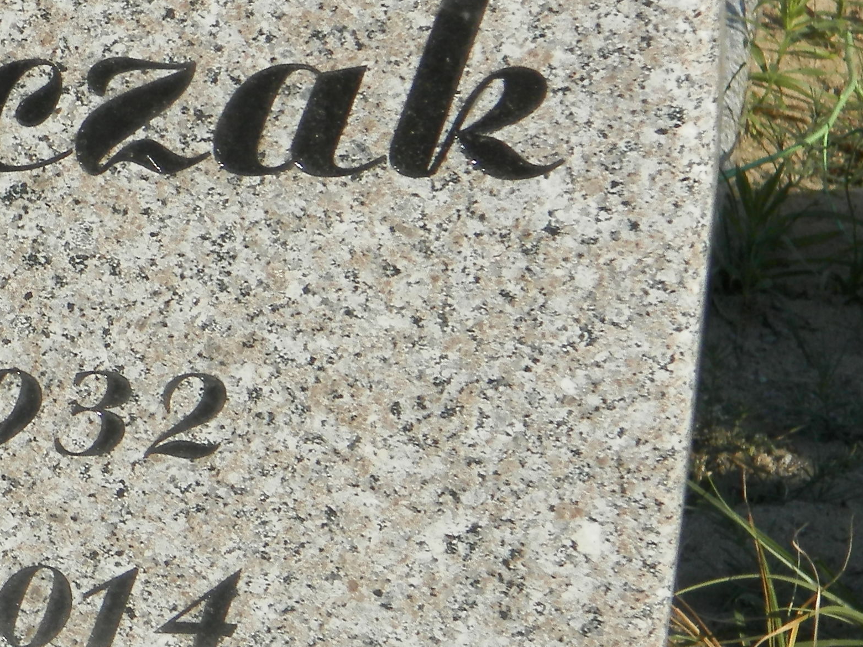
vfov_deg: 4.7
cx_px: -320
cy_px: -13
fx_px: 7801
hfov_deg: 6.3
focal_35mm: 313
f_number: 4.5
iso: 80
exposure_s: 1/640
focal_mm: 19
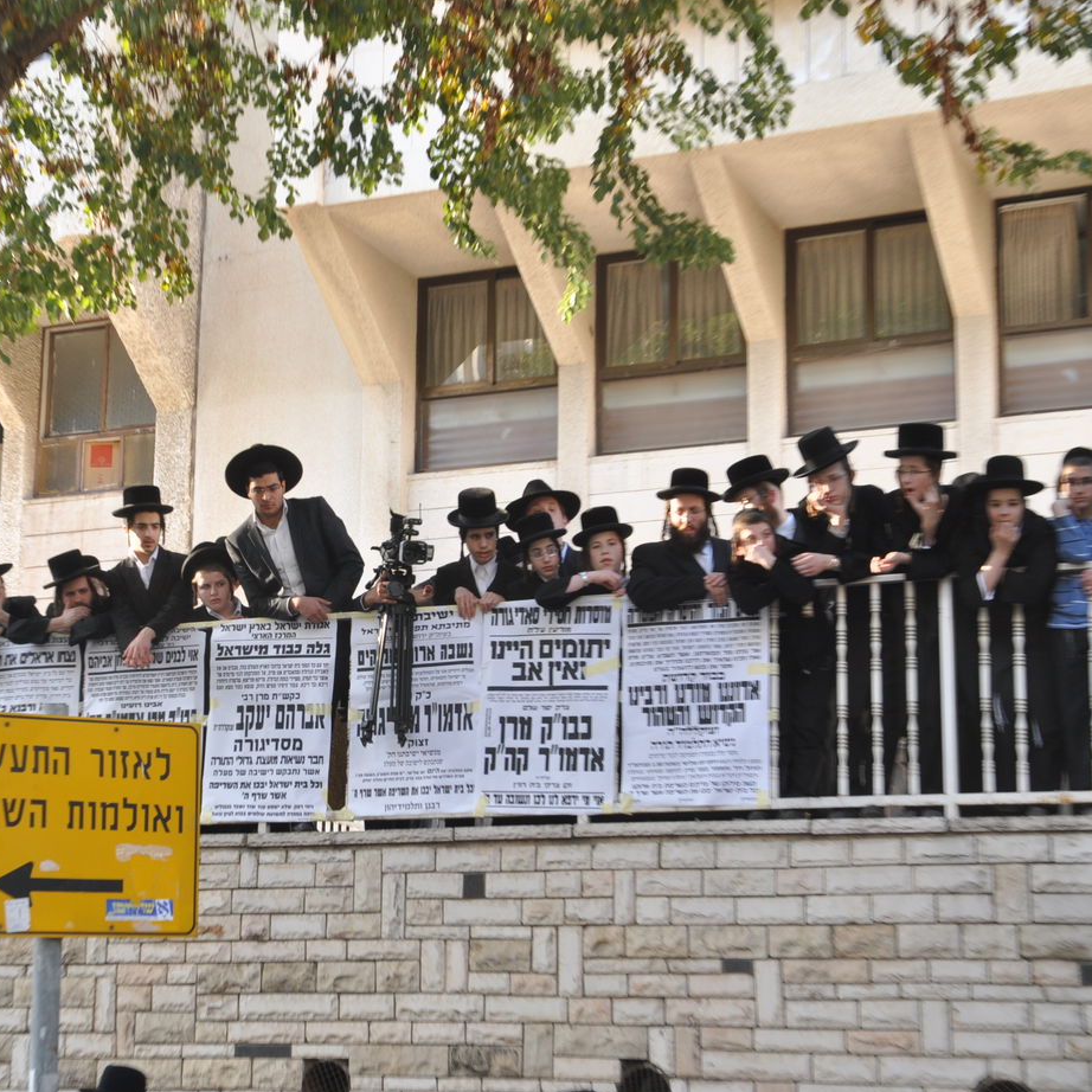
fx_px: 2414
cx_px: 358
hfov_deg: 25.3
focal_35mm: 68
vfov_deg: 25.5
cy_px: 548
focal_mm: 35
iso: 320
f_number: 8
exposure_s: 1/60
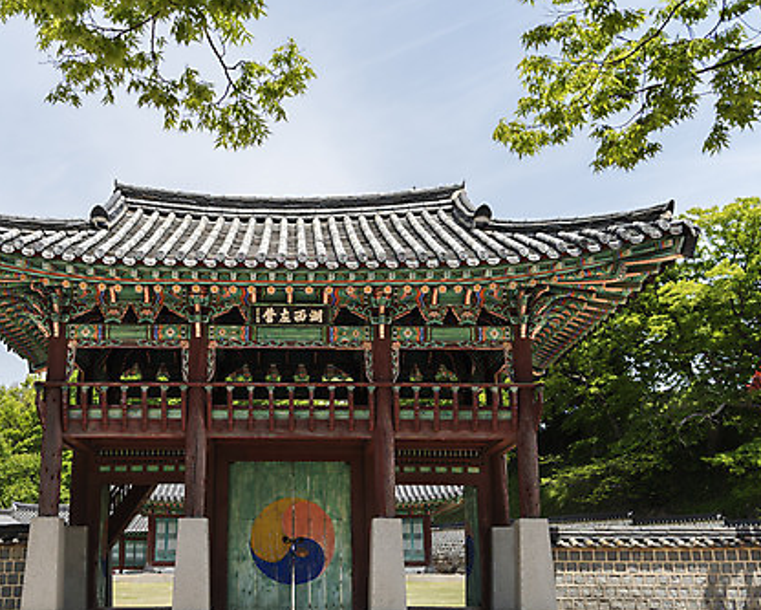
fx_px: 1036
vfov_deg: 32.7
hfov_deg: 40.1
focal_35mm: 46
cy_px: 328
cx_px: 305
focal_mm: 34
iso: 100
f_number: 4.5
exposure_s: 1/640
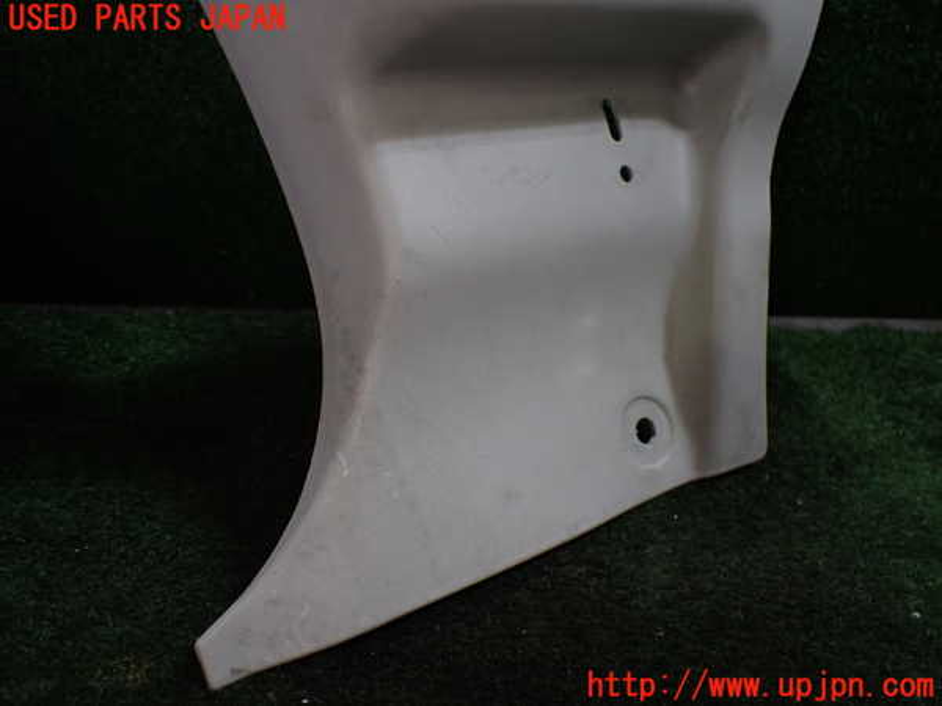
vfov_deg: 46.8
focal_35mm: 30
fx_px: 816
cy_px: 353
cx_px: 471
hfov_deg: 60.0
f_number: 2.3
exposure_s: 1/125
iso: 200
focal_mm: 5.4
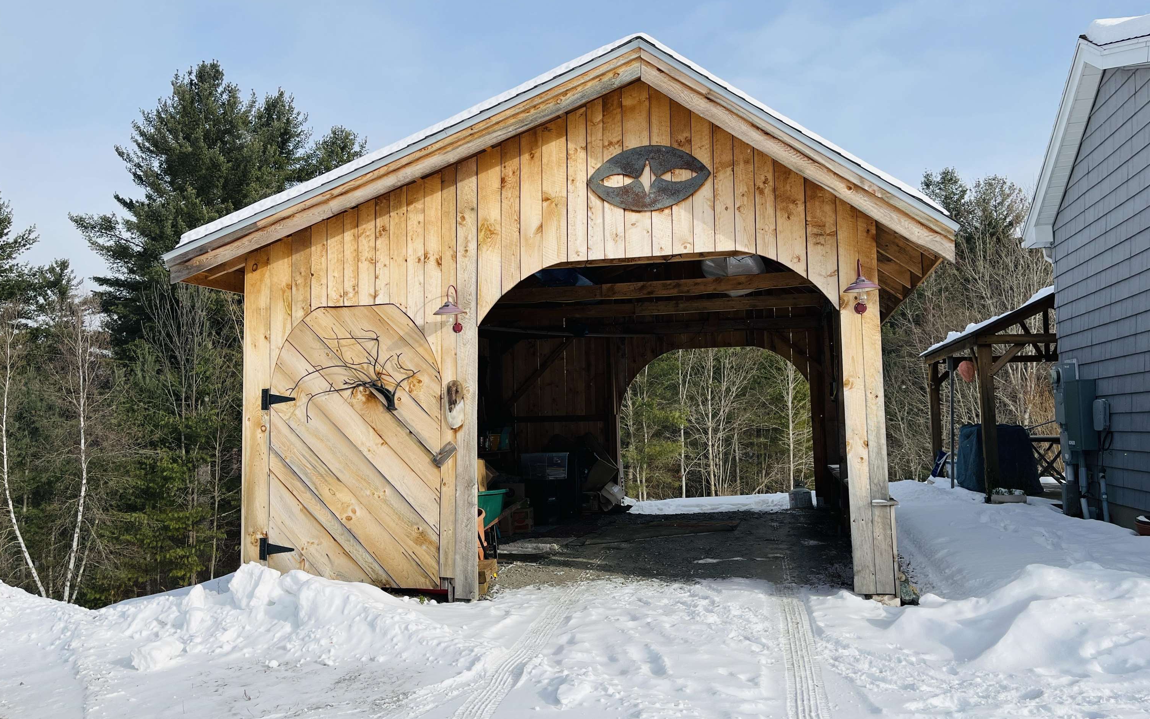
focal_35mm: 28
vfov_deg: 44.5
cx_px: 567
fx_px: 878
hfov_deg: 66.5
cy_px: 356
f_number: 1.6
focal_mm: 5.1
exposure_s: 1/3876
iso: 50
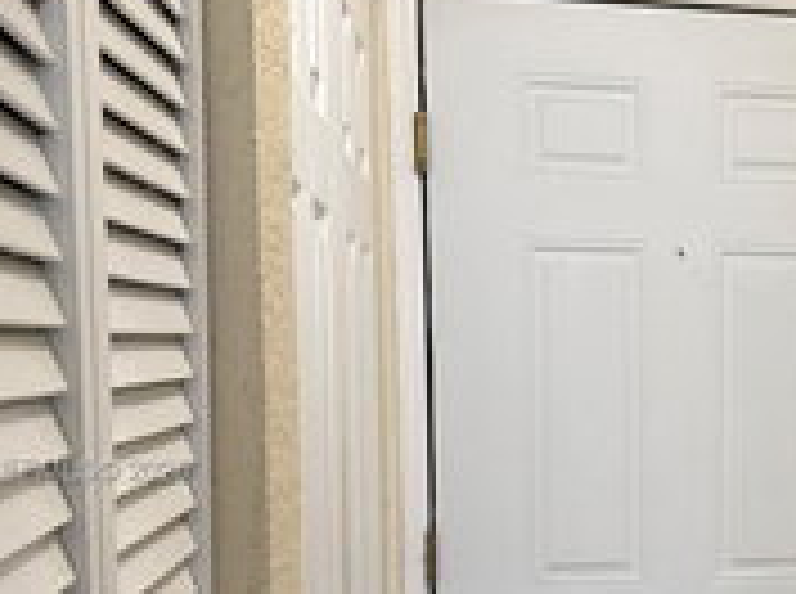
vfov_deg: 24.7
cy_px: 472
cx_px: 776
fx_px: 1331
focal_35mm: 58
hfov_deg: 31.1
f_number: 1.78
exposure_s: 1/60
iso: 320
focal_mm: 6.76
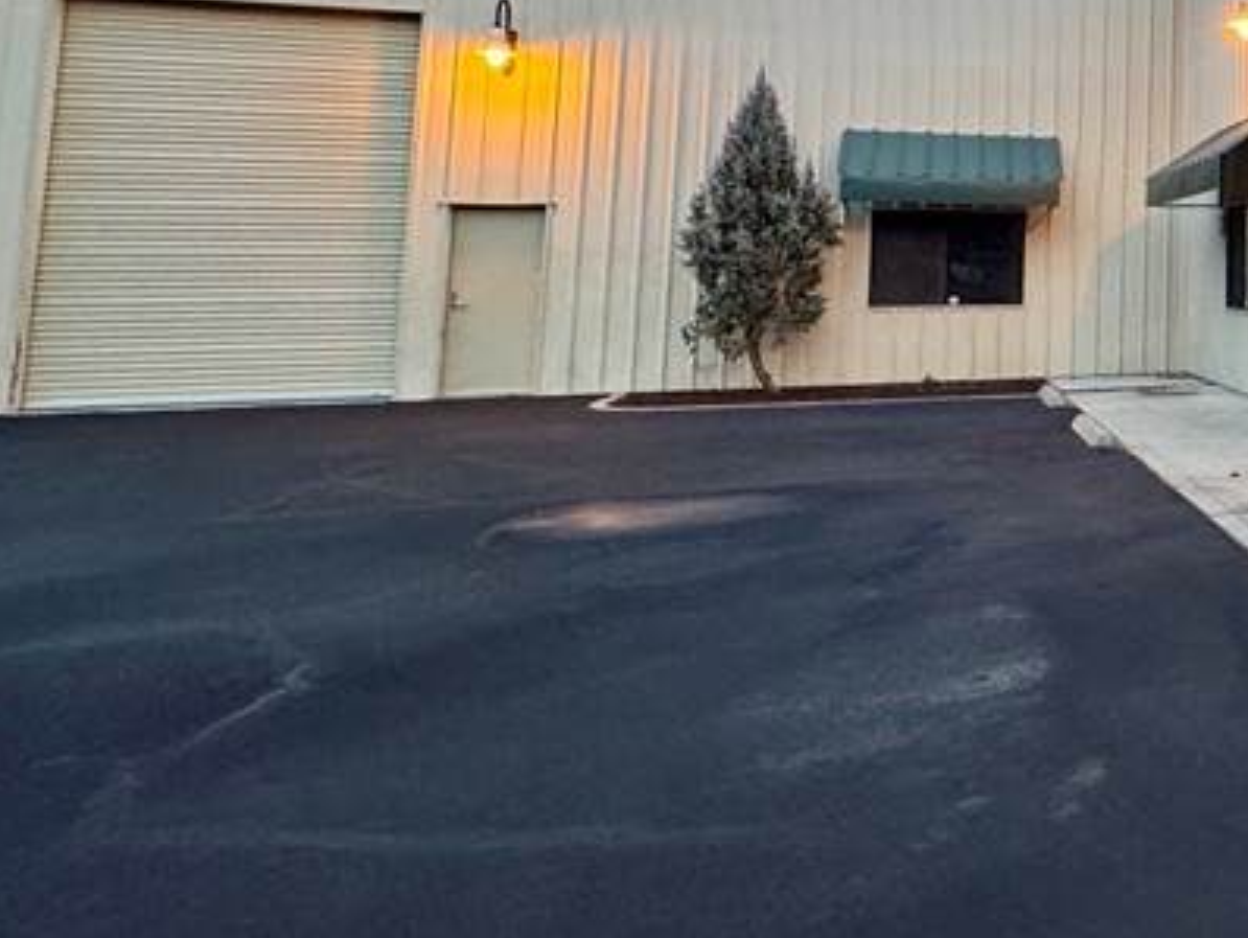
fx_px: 1299
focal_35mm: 36
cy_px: 141
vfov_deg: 37.7
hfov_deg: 38.8
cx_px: 1474
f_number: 2.2
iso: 320
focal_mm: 2.22
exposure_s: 1/60
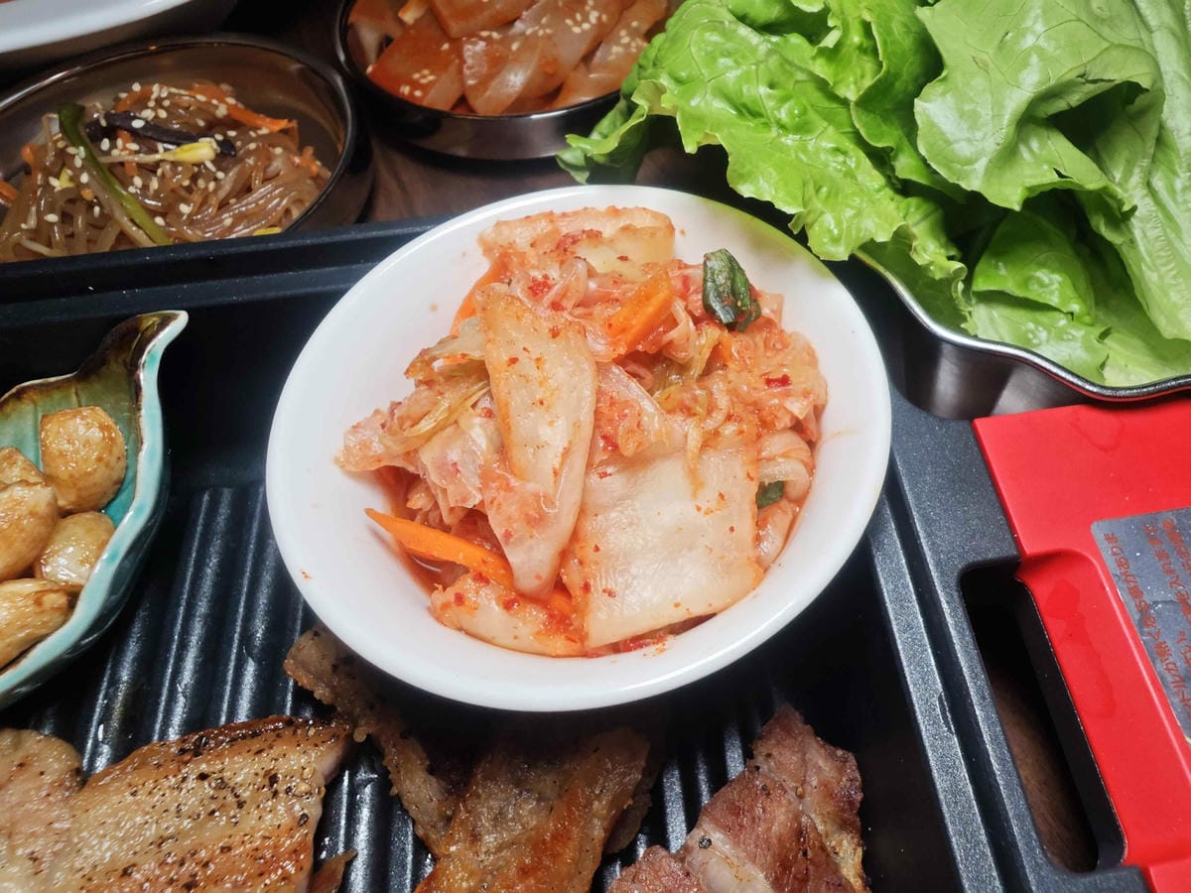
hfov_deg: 73.9
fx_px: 791
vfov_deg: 58.9
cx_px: 596
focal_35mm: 23
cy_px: 446
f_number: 1.8
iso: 64
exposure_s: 1/120
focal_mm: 2.03
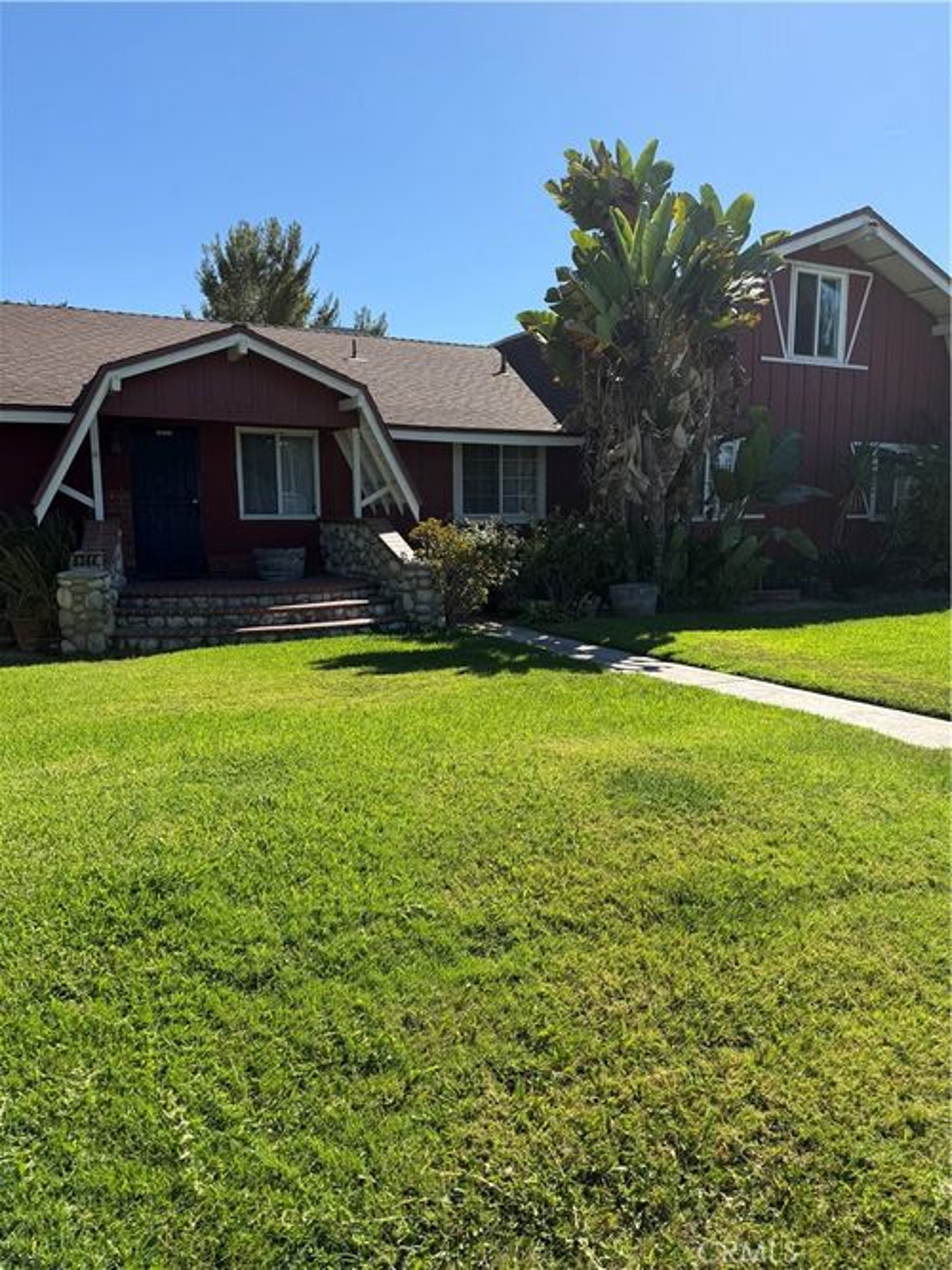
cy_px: 635
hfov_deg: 56.8
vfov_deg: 71.6
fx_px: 880
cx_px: 476
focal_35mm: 24
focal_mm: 6.76
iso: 80
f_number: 1.78
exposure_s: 1/3425
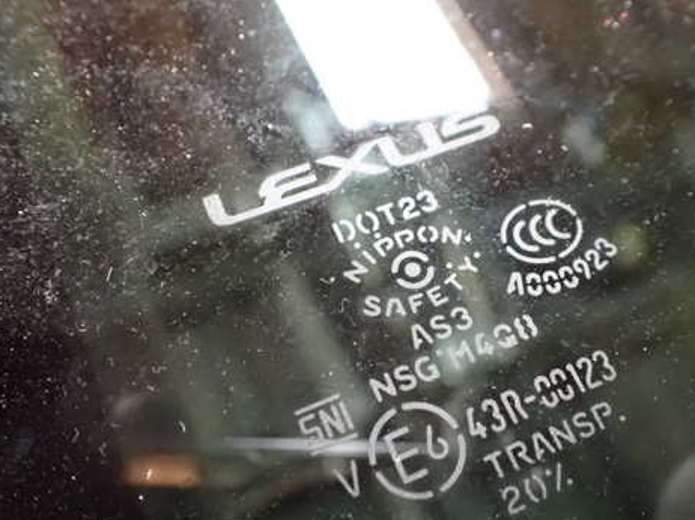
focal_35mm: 39
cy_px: 290
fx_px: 783
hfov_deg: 47.4
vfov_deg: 36.7
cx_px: 444
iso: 1600
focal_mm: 5.4
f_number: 2.3
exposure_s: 1/30
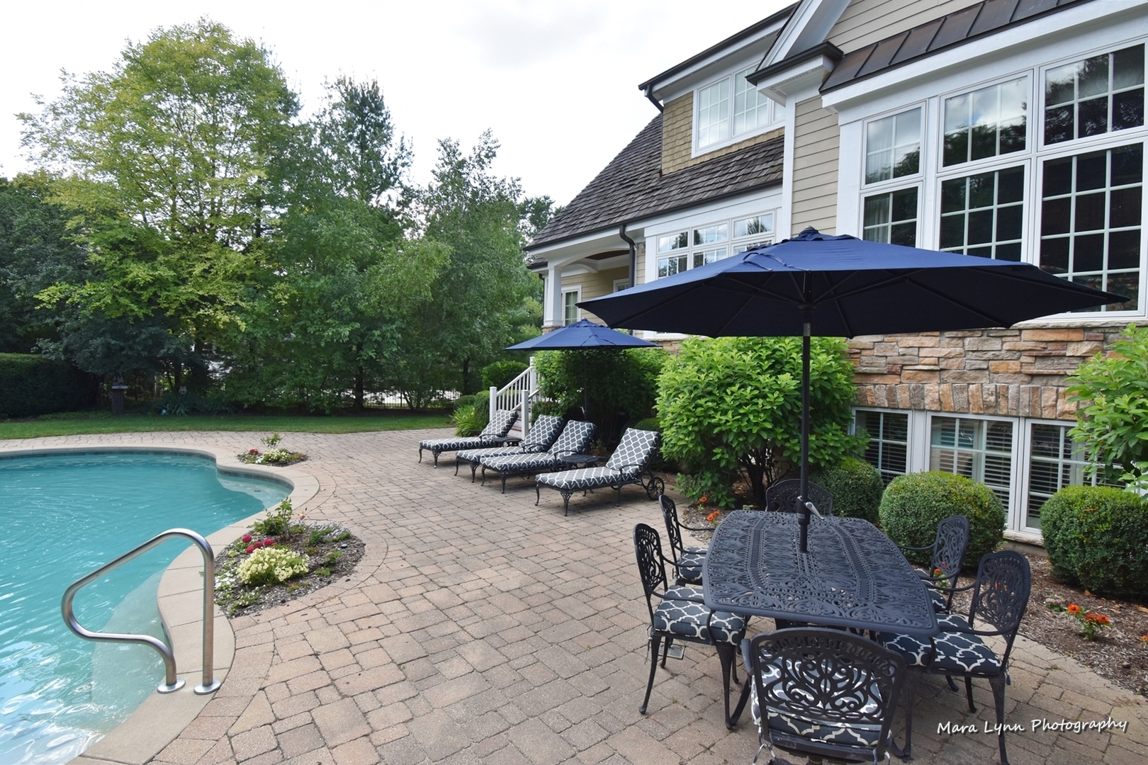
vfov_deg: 72.1
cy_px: 382
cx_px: 574
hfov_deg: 95.0
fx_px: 526
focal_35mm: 16
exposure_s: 1/250
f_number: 8
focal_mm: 11
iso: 320
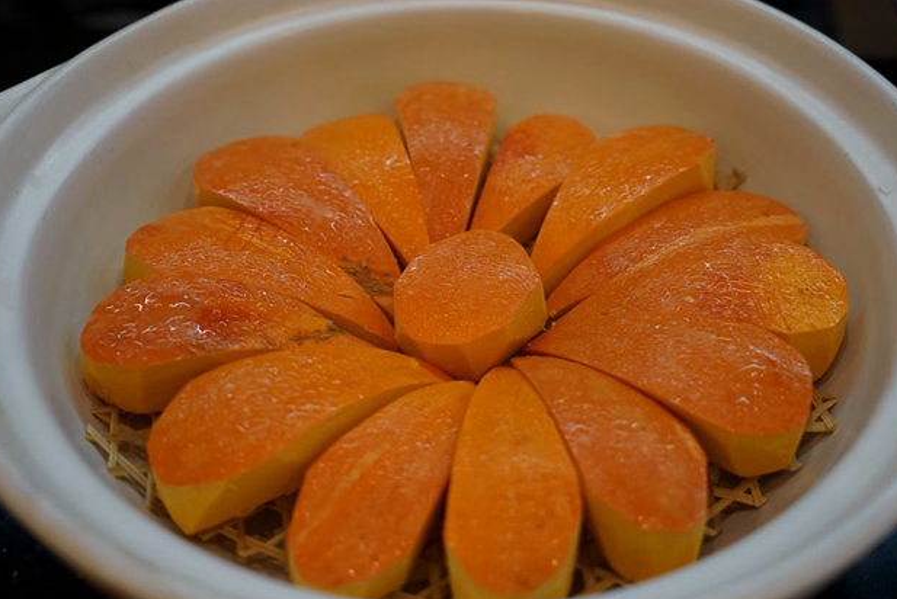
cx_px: 480
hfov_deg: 45.4
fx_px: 1072
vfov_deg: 31.2
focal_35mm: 43
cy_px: 305
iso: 1000
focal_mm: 39
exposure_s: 1/160
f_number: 4
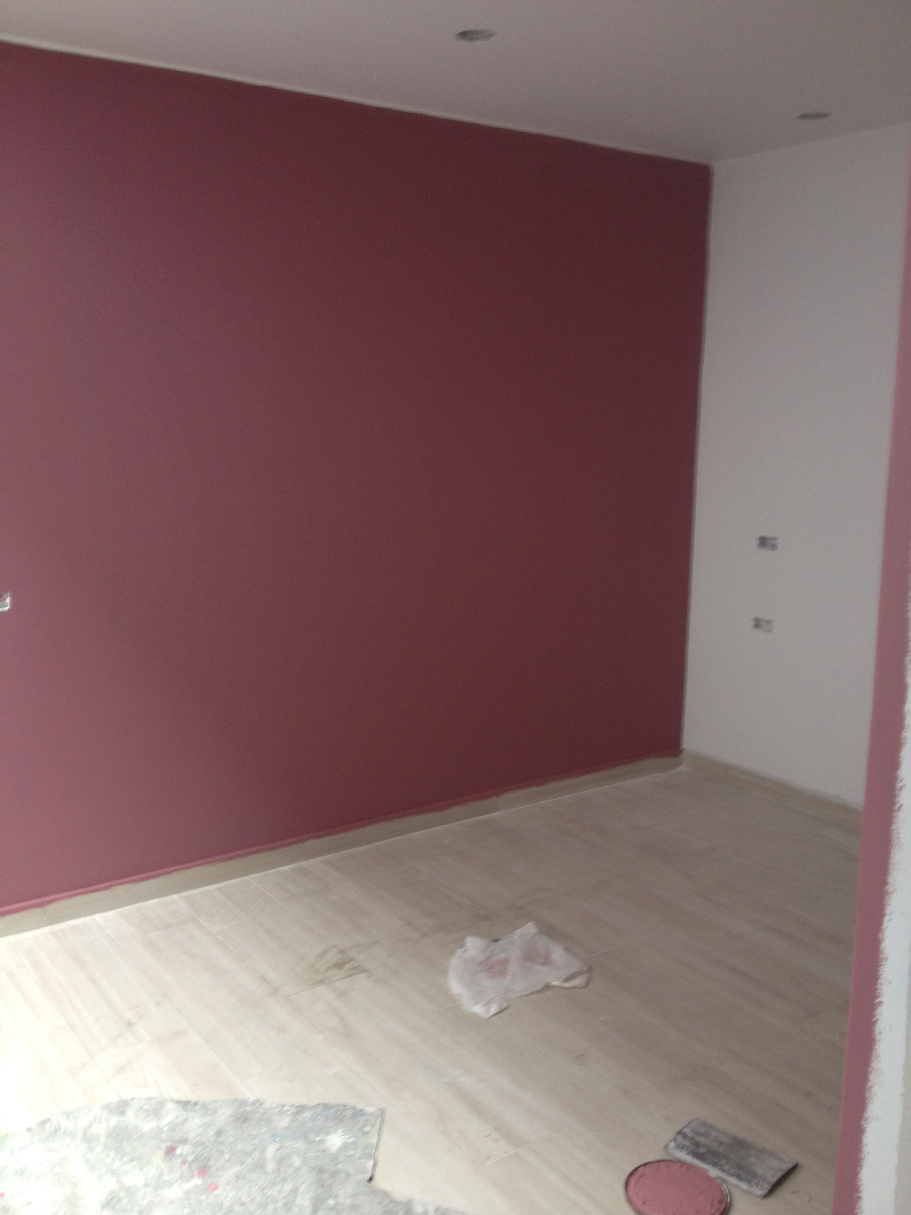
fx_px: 1228
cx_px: 456
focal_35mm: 35
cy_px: 608
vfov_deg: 52.6
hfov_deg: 40.7
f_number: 2.4
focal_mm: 4.28
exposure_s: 1/20
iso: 64
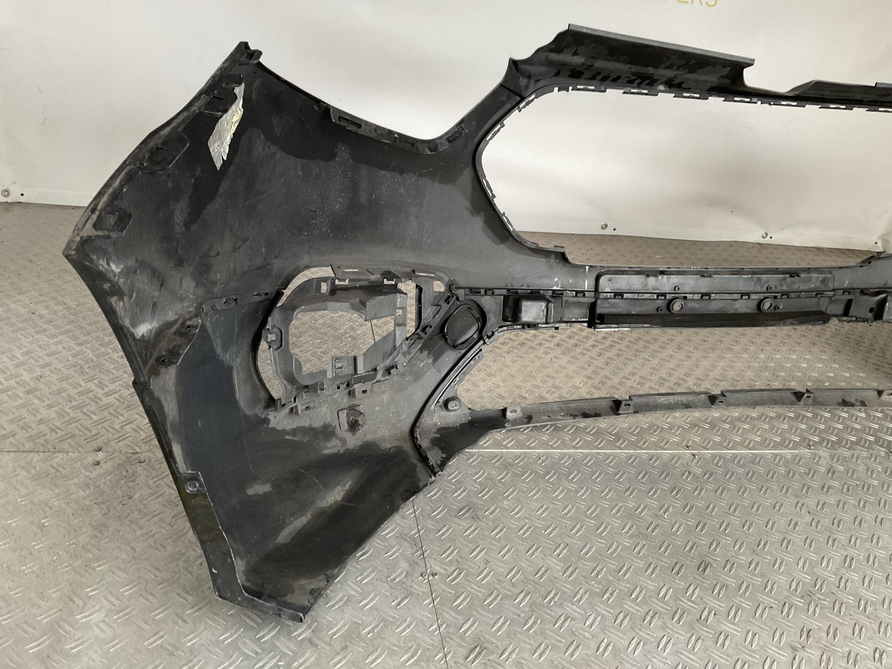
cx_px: 446
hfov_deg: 61.7
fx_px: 747
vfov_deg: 48.2
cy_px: 334
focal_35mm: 29
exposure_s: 1/50
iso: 100
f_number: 1.8
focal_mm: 3
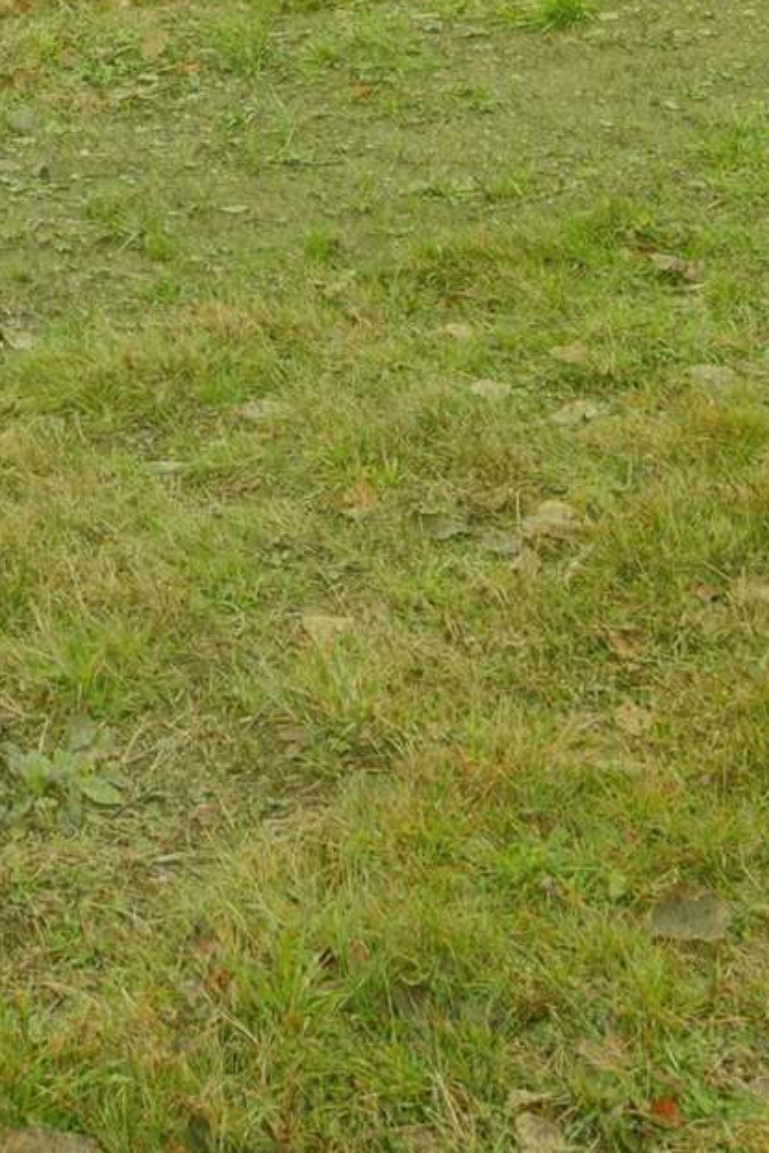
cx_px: -185
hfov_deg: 17.5
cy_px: -645
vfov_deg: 22.0
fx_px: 2370
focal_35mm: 74
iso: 64
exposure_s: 1/20
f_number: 8
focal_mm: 10
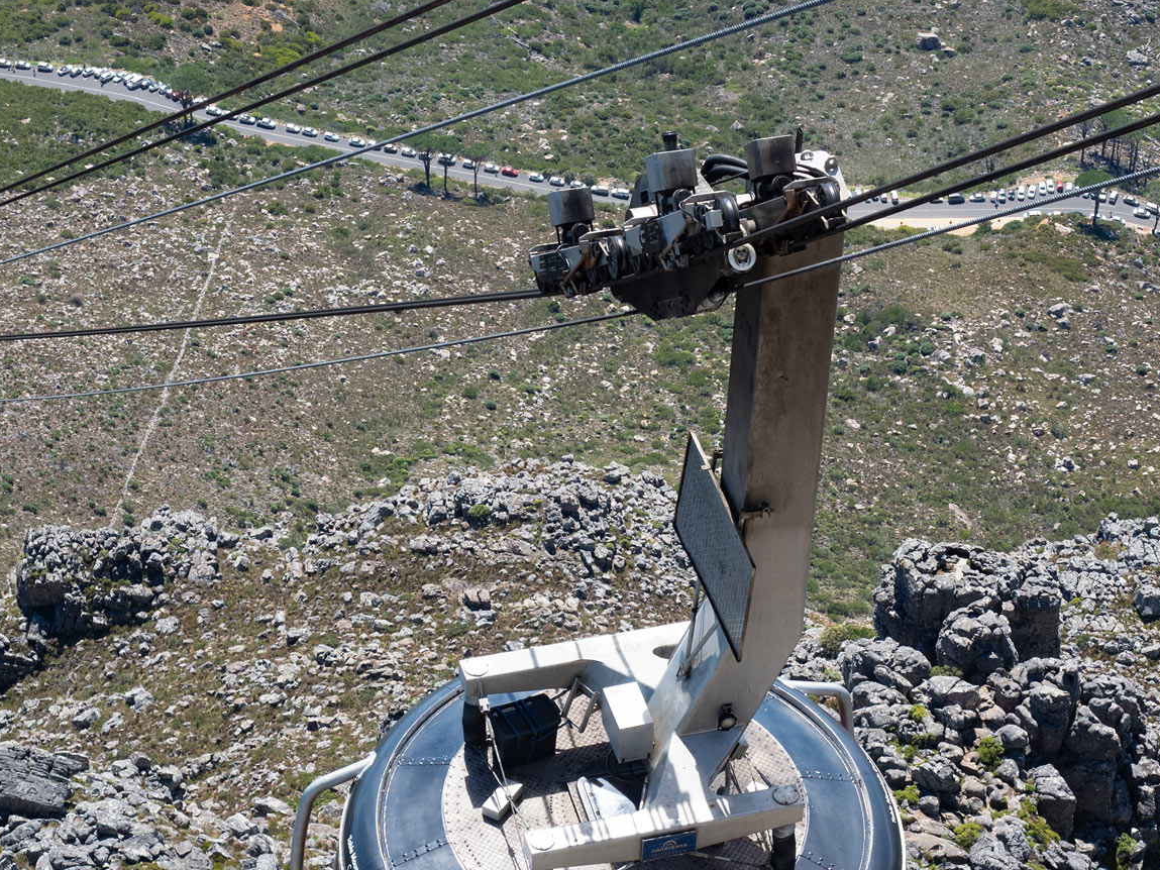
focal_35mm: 117
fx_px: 3921
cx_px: 707
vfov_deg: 12.6
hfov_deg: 16.8
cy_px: 700
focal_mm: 35
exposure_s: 1/500
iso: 200
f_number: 5.6
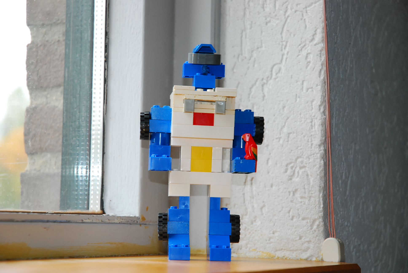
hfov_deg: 19.4
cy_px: 136
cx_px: 204
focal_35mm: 105
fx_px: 1191
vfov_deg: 13.1
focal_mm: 70
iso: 800
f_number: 5.6
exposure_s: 1/60
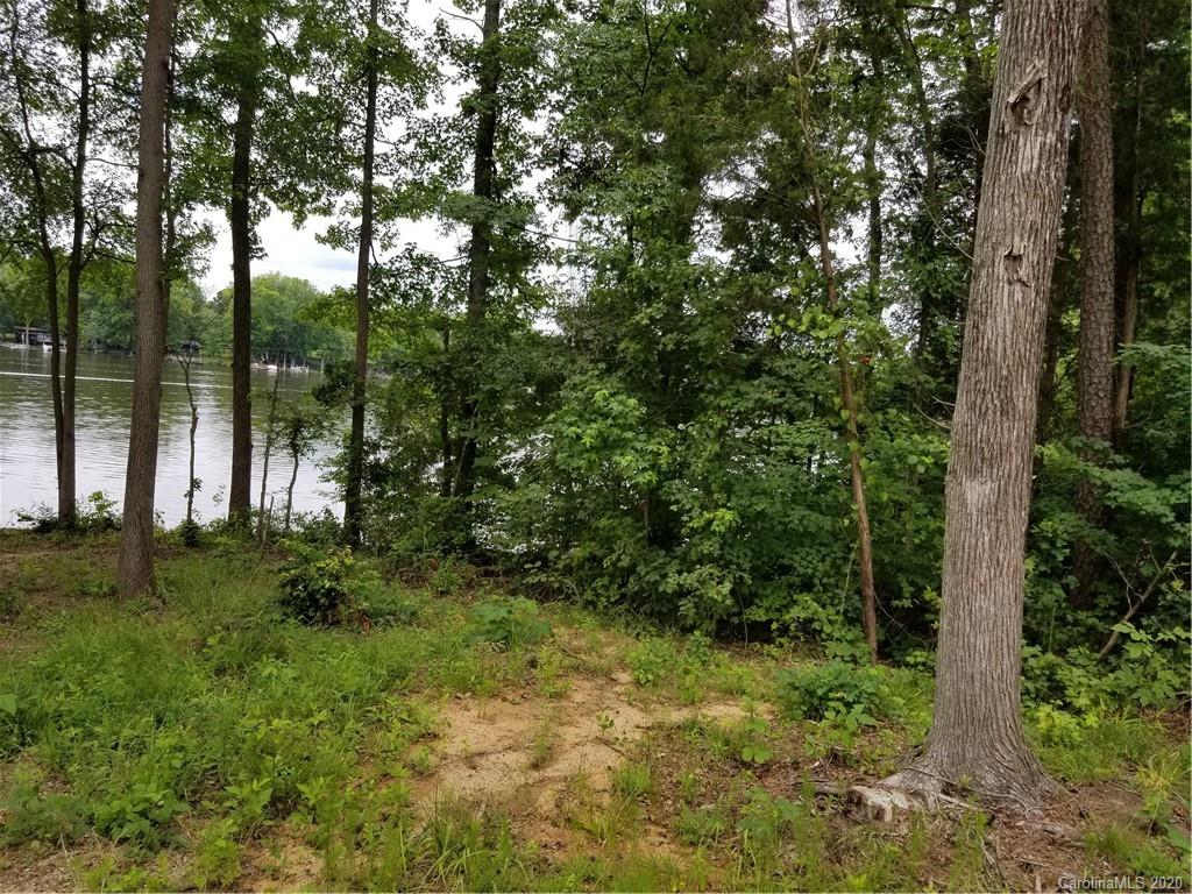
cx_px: 596
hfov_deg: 67.3
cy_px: 447
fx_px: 895
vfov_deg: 53.1
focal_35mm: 26
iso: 50
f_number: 1.7
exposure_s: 1/1272
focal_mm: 4.25
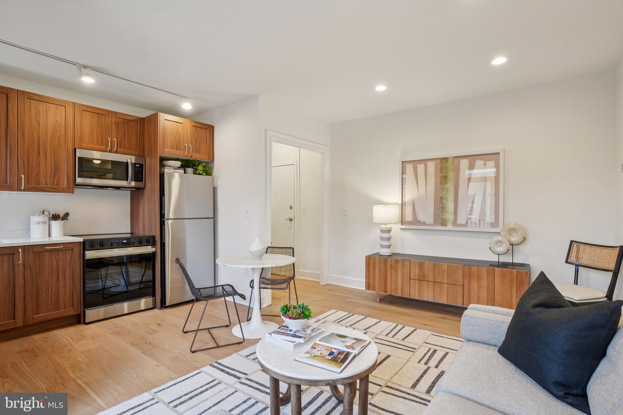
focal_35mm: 16
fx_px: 285
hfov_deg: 95.0
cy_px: 208
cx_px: 312
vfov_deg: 72.0
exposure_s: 1/5
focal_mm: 11
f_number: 7.1
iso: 100
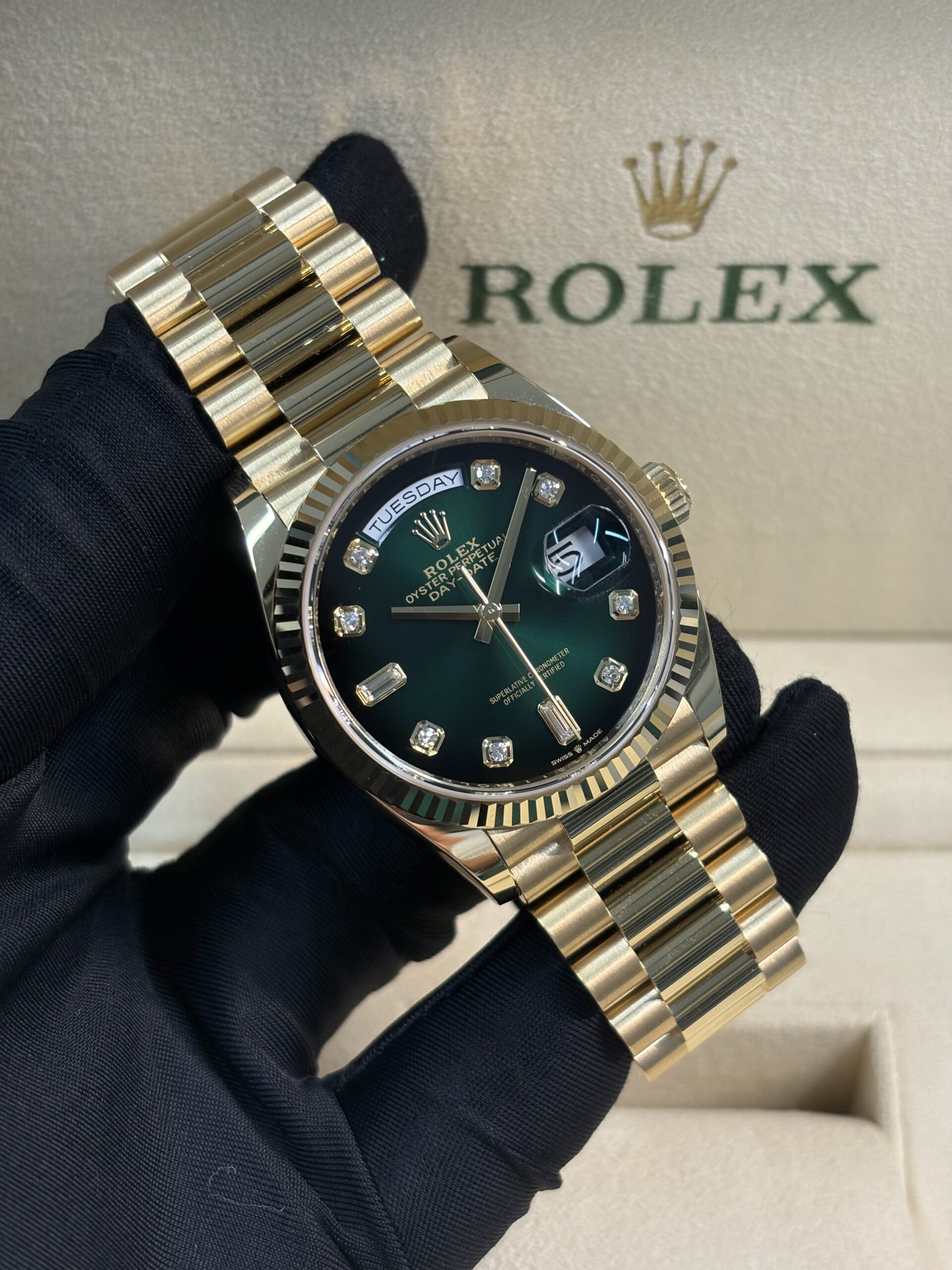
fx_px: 1907
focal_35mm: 52
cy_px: 635
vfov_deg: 36.8
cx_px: 476
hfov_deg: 28.0
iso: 64
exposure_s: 1/120
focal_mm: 5.96
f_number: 1.6
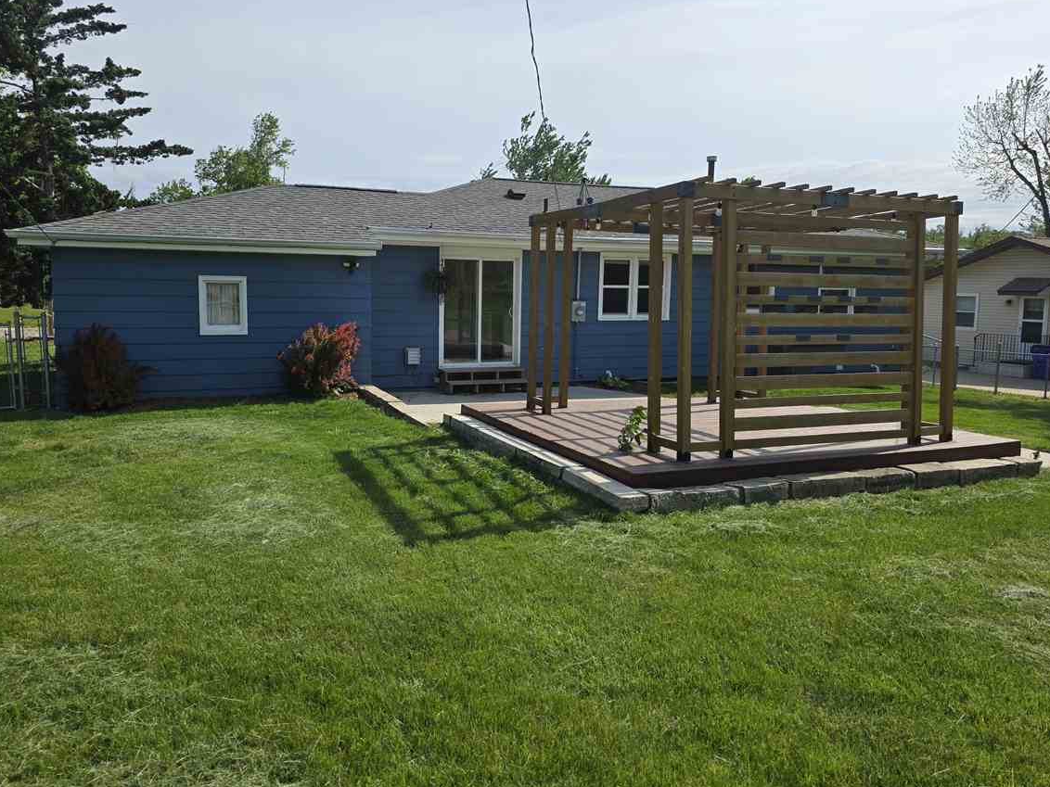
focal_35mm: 26
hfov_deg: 67.2
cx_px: 484
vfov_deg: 53.0
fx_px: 789
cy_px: 374
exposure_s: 1/7944
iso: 80
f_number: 1.7
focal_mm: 6.3
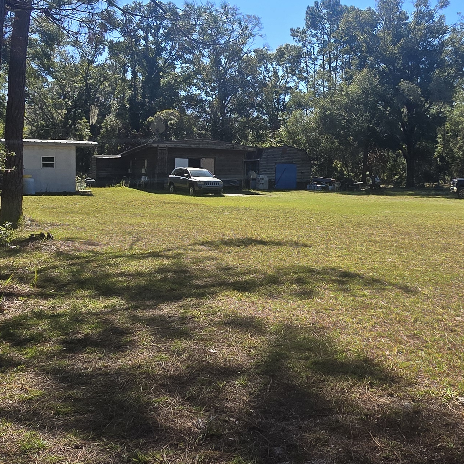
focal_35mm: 36
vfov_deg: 45.7
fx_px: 546
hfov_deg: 44.4
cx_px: 352
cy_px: 181
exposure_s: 1/1580
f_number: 2.2
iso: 50
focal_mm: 2.2
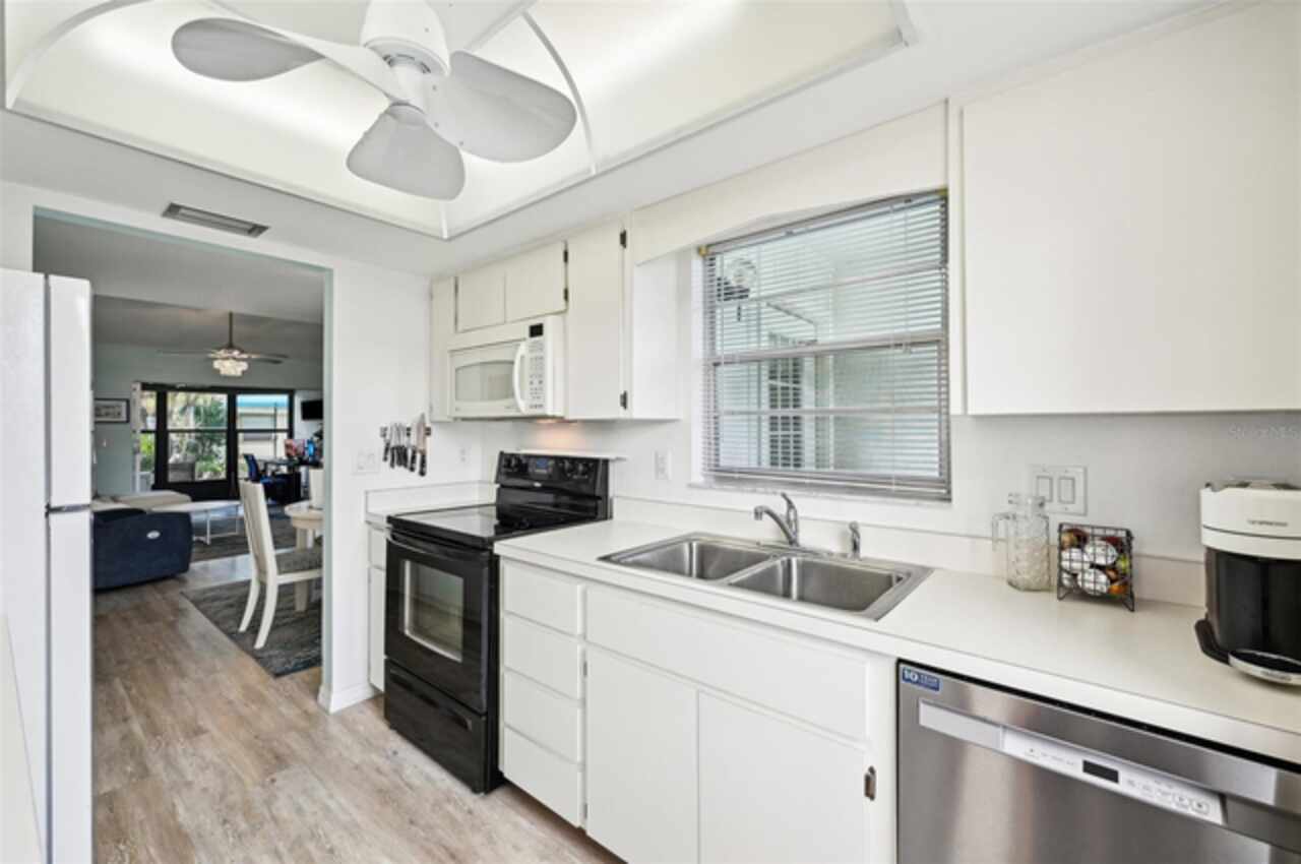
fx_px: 505
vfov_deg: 81.1
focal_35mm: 14
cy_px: 432
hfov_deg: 104.3
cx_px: 650
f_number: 8
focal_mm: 14
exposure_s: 1/100
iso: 400
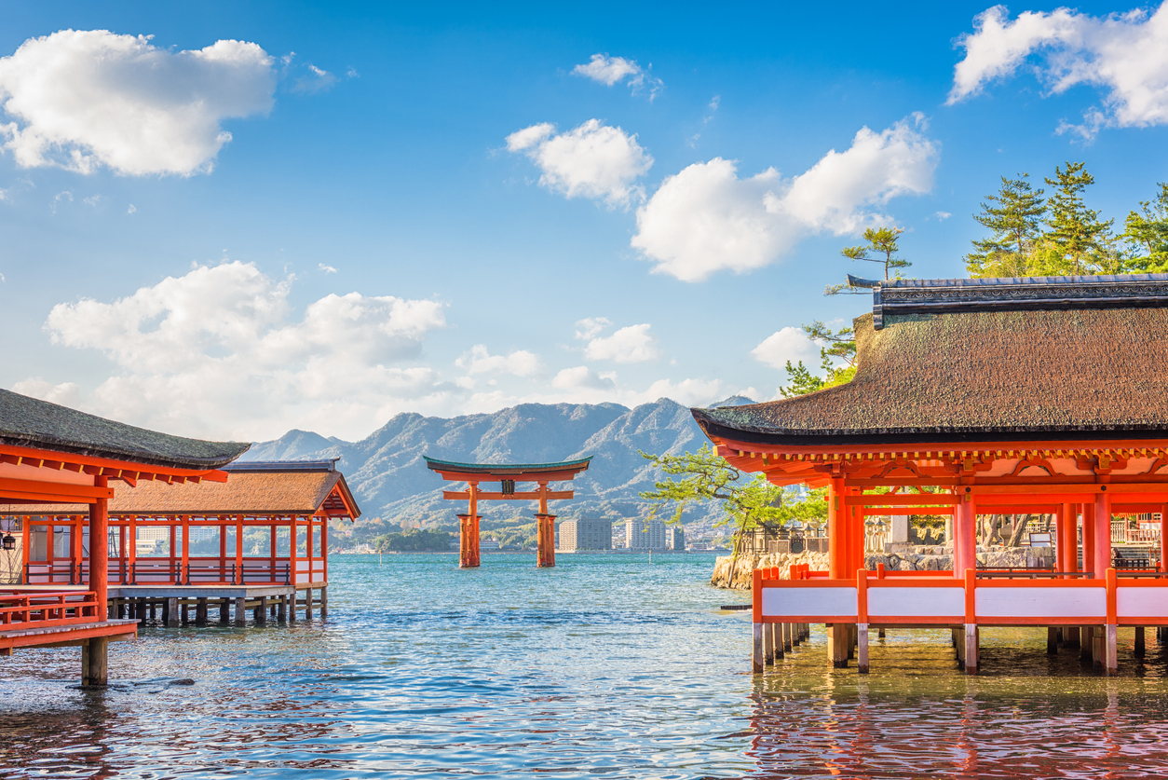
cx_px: 584
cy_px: 390
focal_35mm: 48
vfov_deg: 28.1
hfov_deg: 41.1
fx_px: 1558
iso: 90
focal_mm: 48
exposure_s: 1/100
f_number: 6.3
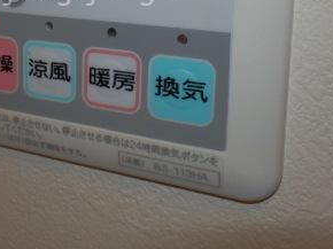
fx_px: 509
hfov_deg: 35.4
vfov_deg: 25.9
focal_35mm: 53
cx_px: 82
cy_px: -8
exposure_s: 1/30
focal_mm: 4.2
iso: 200
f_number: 7.9
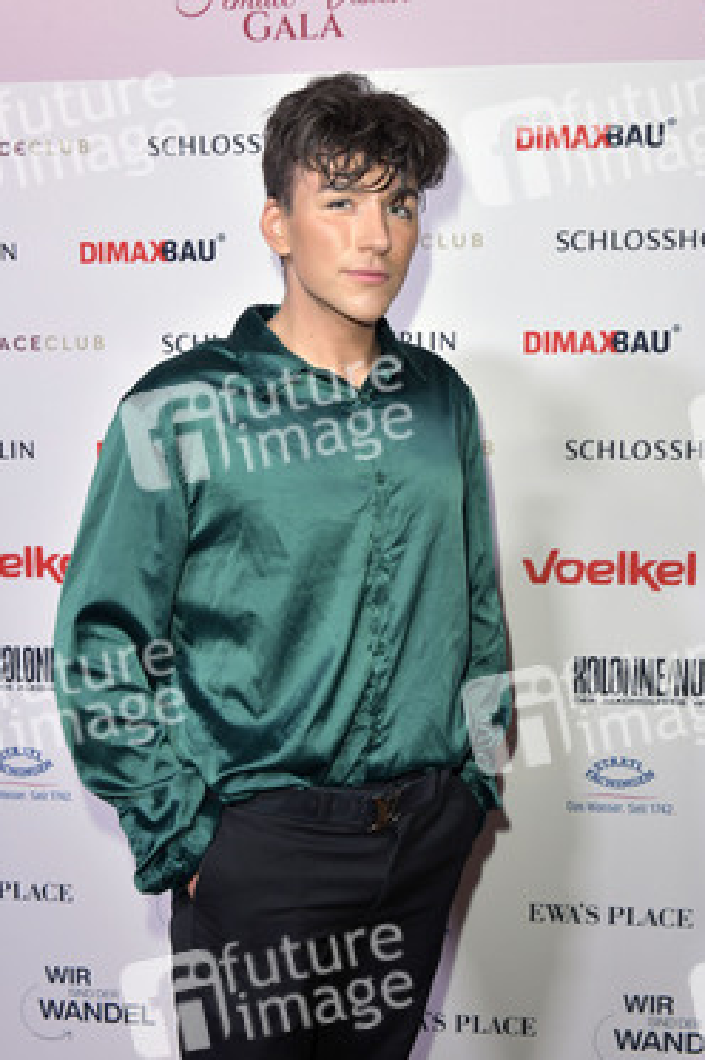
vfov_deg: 43.6
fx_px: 1324
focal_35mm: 45
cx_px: 350
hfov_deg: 29.8
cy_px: 566
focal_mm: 42
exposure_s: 1/200
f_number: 6.3
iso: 1250
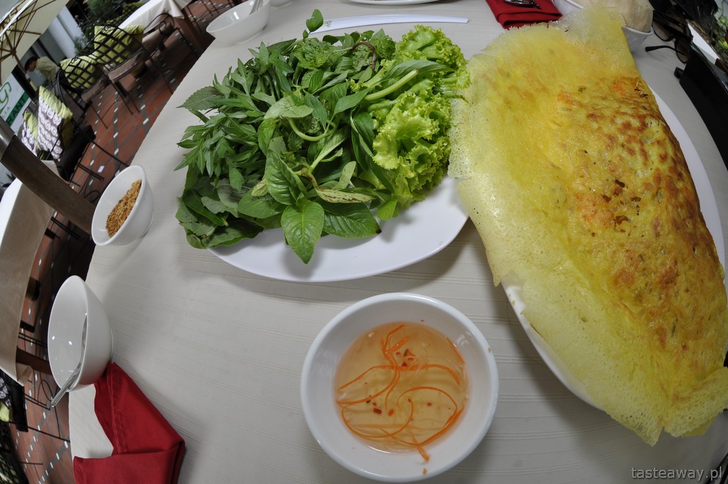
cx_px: 364
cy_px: 242
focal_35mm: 16
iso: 200
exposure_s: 1/125
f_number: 5.6
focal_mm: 10.5
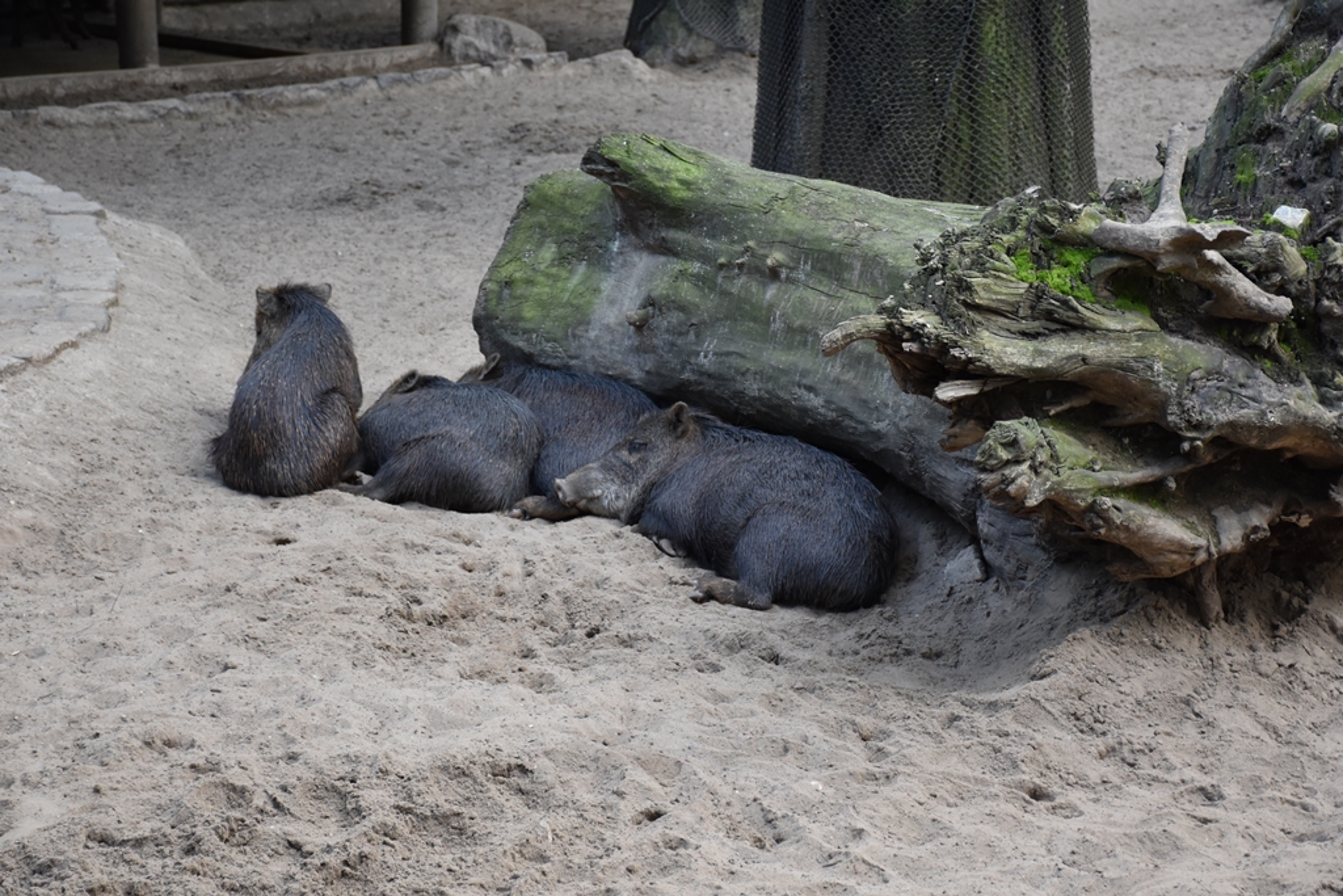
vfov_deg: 14.7
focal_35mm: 93
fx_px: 3470
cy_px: 448
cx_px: 672
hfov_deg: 21.9
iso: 800
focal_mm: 62
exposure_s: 1/200
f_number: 5
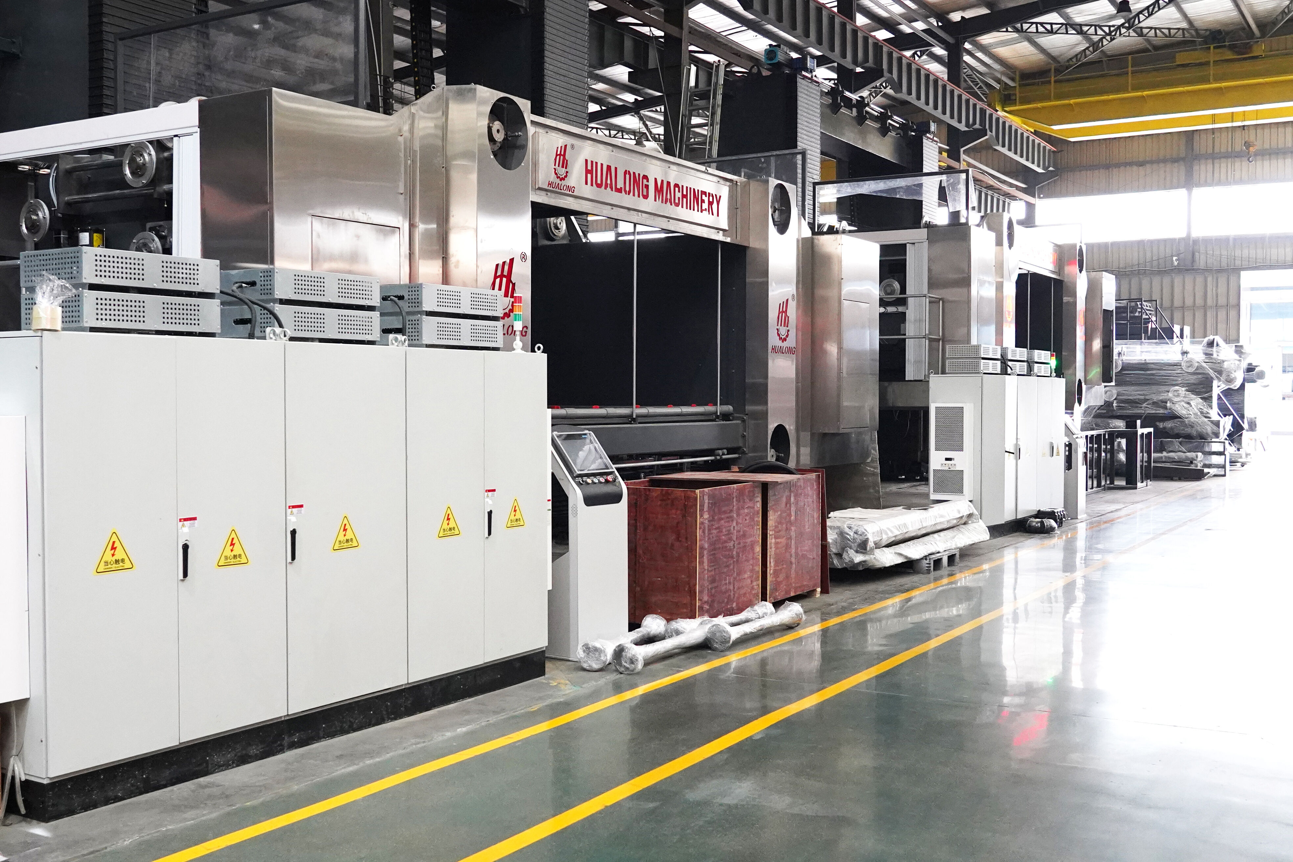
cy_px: 431
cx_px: 646
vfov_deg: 36.9
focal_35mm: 36
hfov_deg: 53.1
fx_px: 1293
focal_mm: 24
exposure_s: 1/160
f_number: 4
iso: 6400
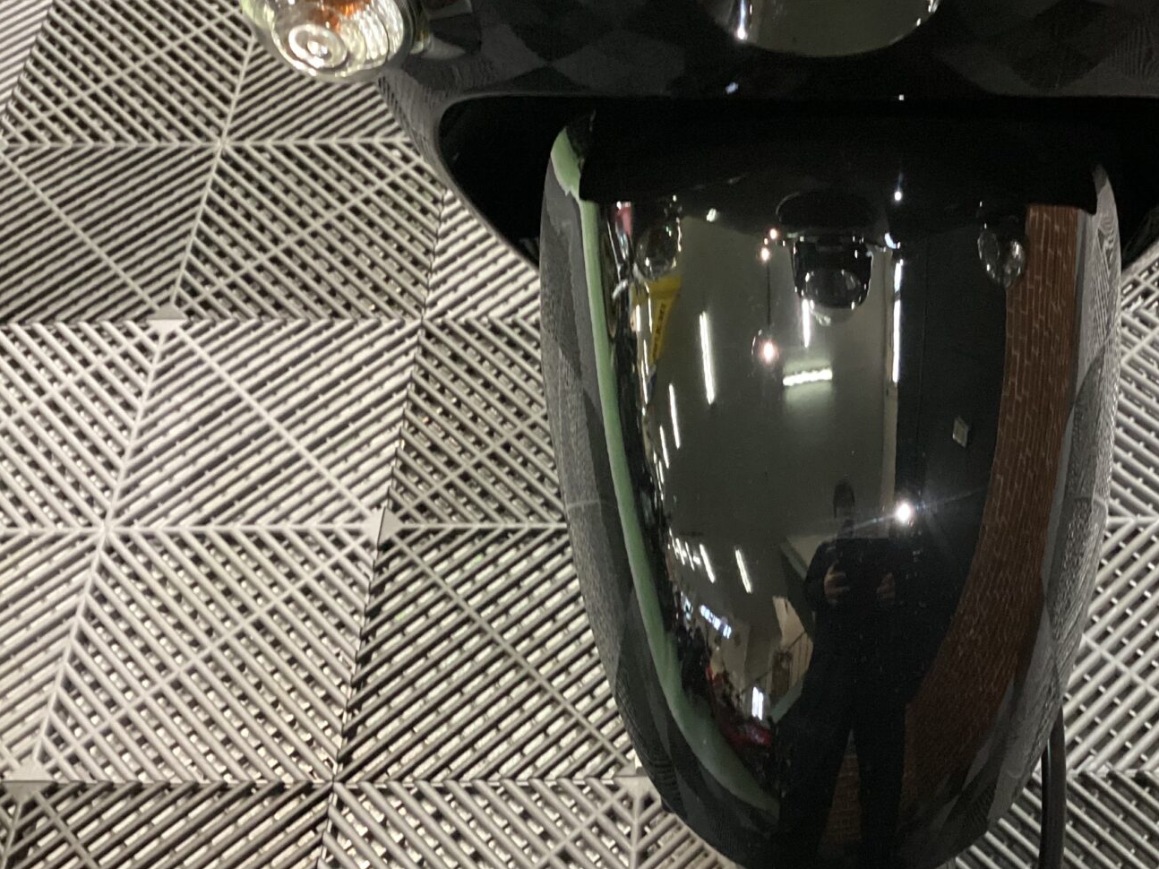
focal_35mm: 46
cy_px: 572
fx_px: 1540
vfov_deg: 31.3
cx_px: 844
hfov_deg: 40.3
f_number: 2.4
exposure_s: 1/30
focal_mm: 3.3
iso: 400
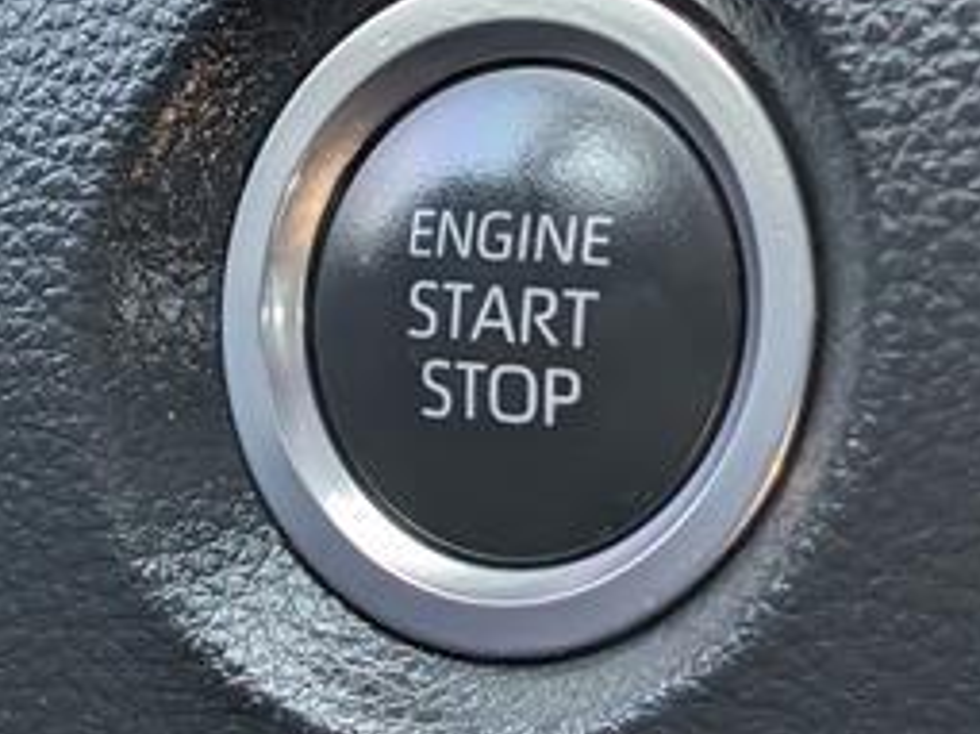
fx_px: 3481
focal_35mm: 123
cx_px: 415
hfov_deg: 16.0
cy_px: 369
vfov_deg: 12.0
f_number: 1.68
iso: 459
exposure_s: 1/154
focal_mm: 6.9
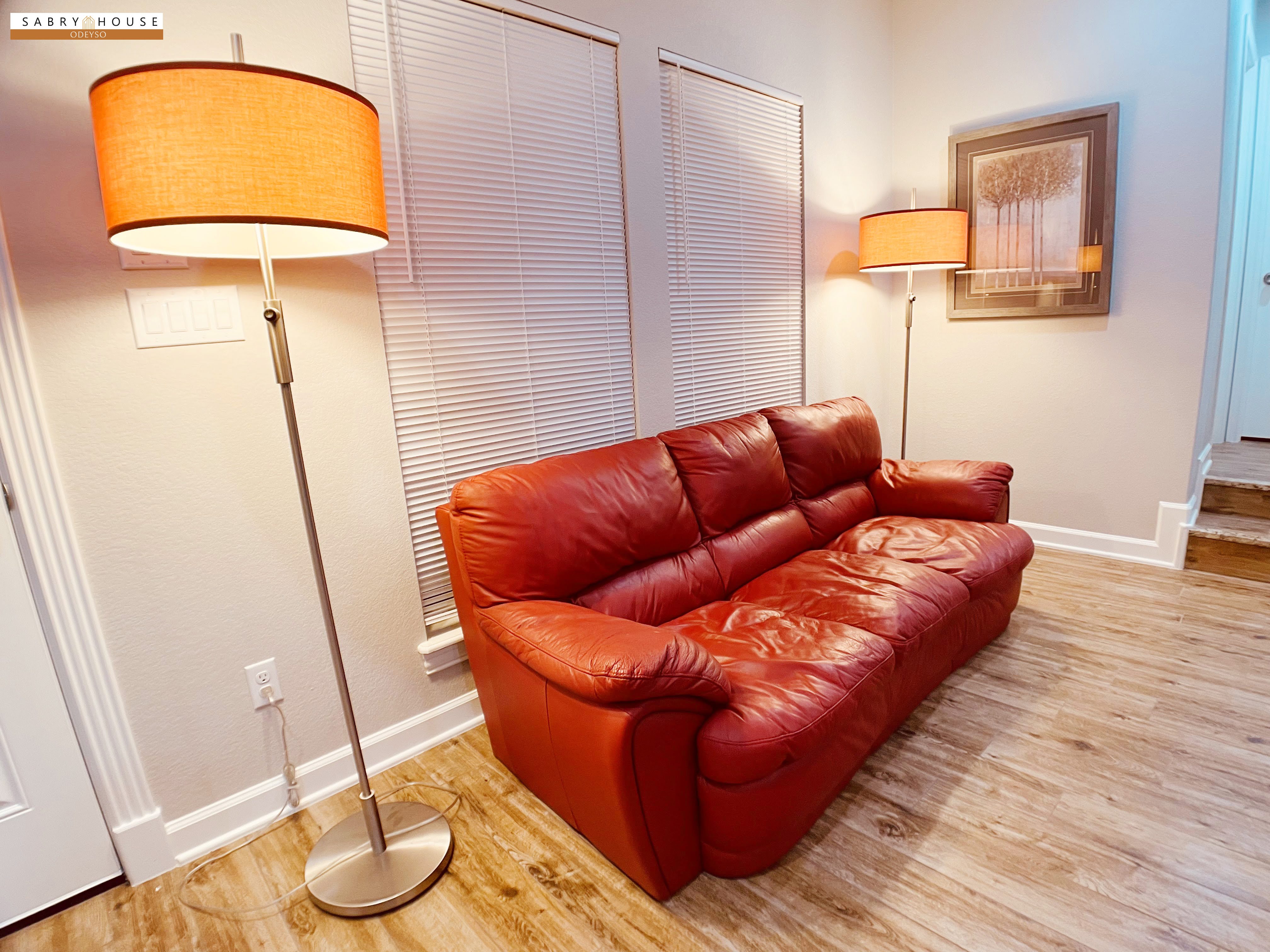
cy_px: 476
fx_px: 954
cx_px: 635
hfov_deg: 67.3
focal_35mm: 26
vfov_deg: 53.1
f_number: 1.6
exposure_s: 1/60
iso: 80
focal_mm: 4.2
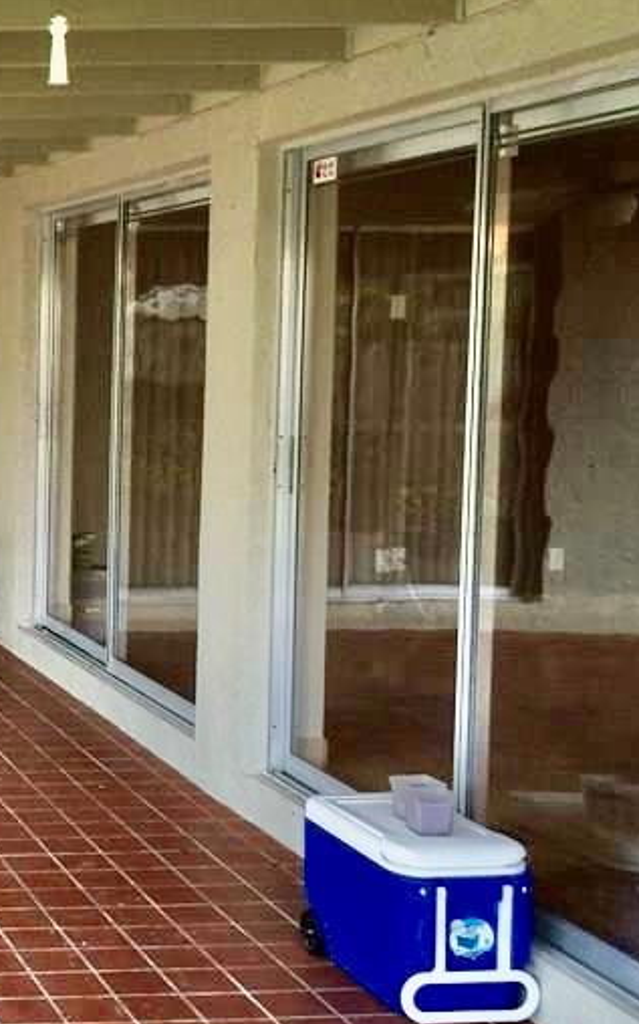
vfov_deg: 33.0
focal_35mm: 62
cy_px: 468
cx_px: -288
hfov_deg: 18.7
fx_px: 1730
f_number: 2.2
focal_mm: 4.15
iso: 40
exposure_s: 1/40
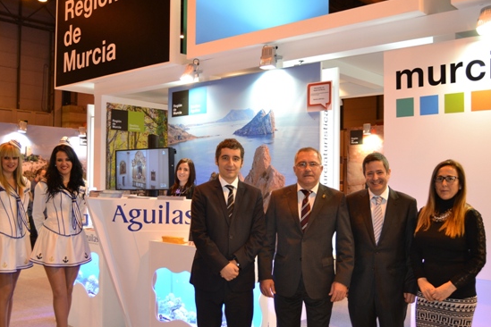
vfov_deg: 37.8
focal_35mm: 35
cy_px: 174
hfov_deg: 54.4
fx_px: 477
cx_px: 239
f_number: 3.5
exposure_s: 1/60
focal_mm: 20
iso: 560
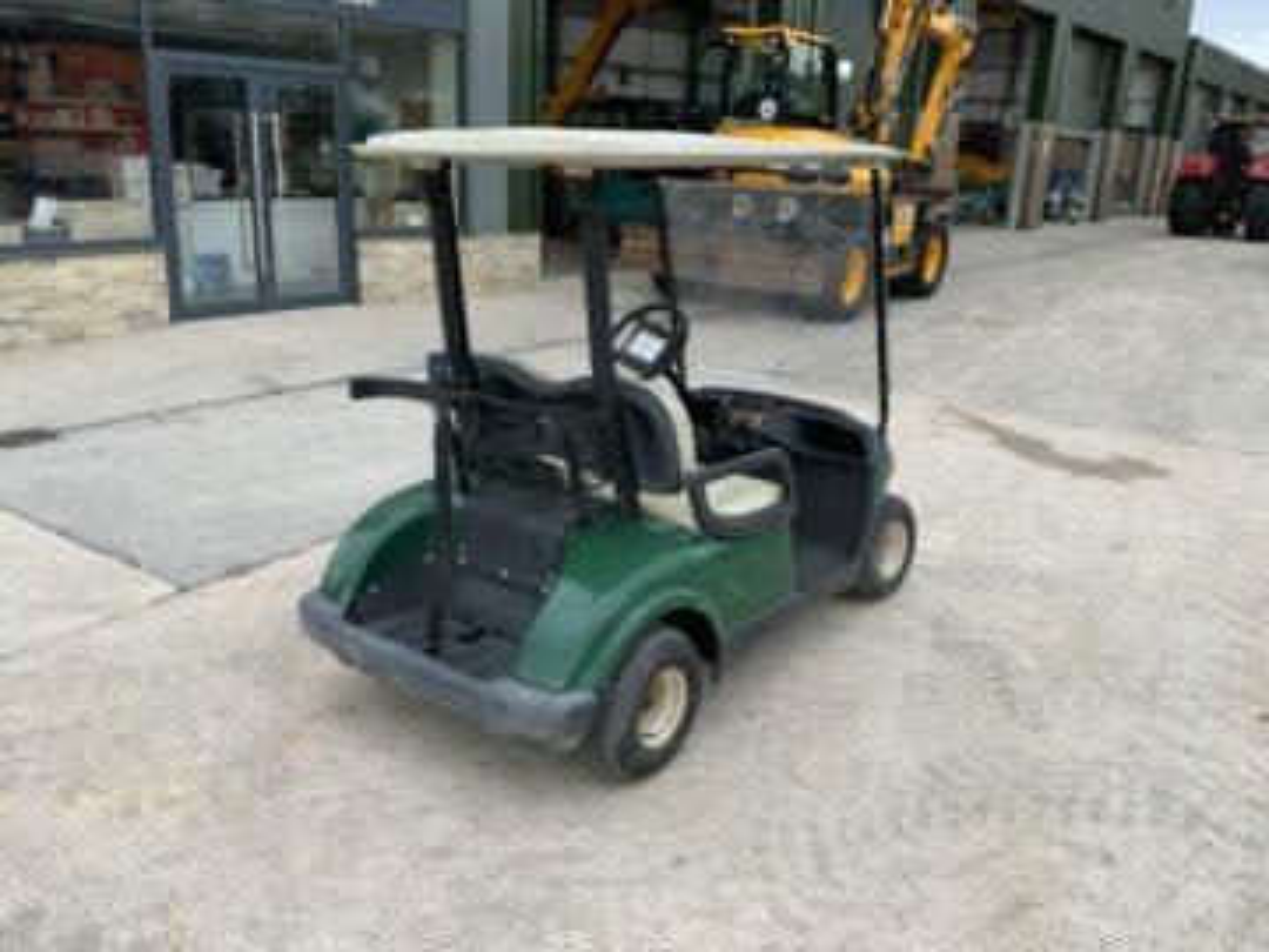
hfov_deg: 61.7
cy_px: 476
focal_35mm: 29
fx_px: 1063
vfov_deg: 48.2
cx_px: 634
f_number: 1.8
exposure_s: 1/122
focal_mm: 3
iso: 16
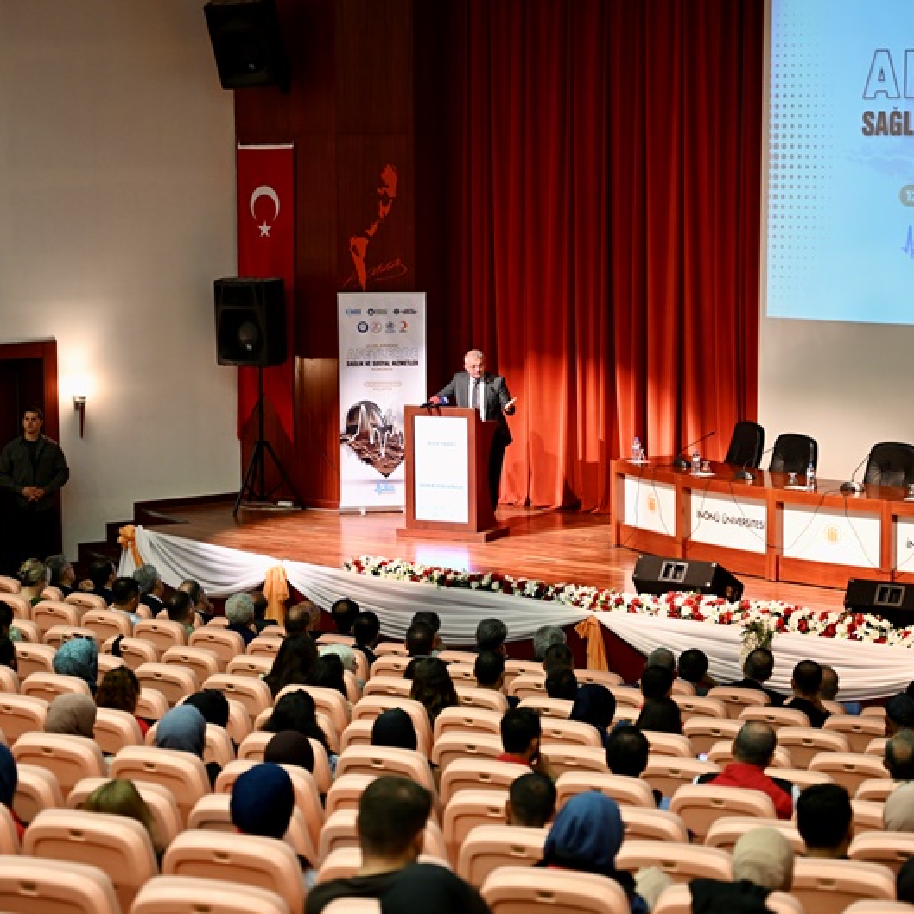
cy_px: 459
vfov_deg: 19.3
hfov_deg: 19.3
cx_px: 501
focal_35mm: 90
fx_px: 2689
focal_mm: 70
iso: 1400
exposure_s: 1/80
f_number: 2.8
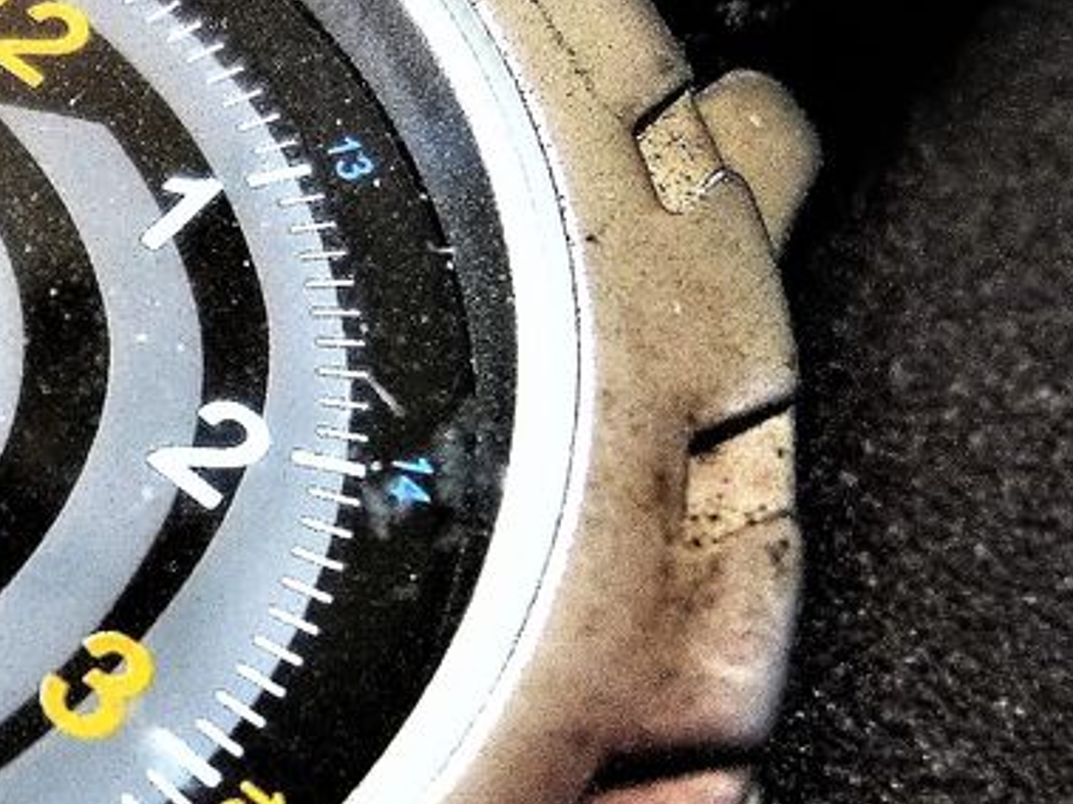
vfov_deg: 22.2
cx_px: -263
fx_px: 2045
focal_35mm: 66
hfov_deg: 25.8
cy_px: 507
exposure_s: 1/30
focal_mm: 4.5
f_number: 3.3
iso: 250
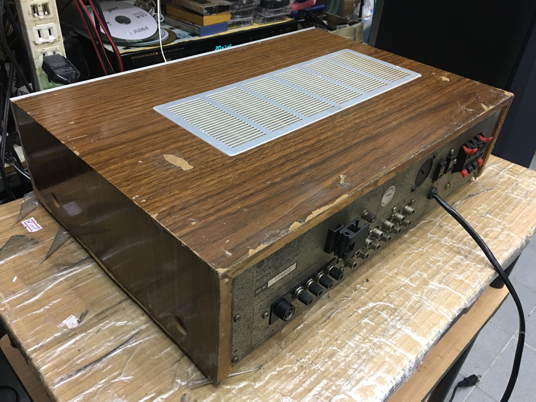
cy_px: 201
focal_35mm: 29
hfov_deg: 61.7
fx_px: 449
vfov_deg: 48.2
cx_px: 268
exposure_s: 1/17
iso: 100
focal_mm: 4.15
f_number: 2.2
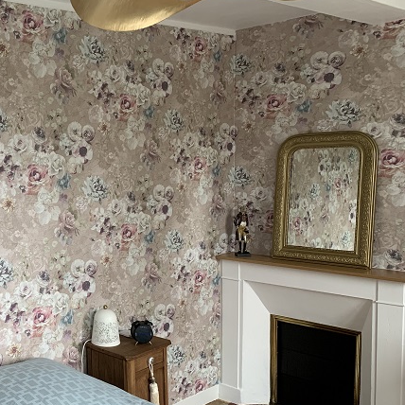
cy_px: 229
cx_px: 28
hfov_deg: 36.3
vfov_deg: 39.1
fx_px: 569
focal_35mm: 43
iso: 100
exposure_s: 1/70
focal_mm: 4.25
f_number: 1.8
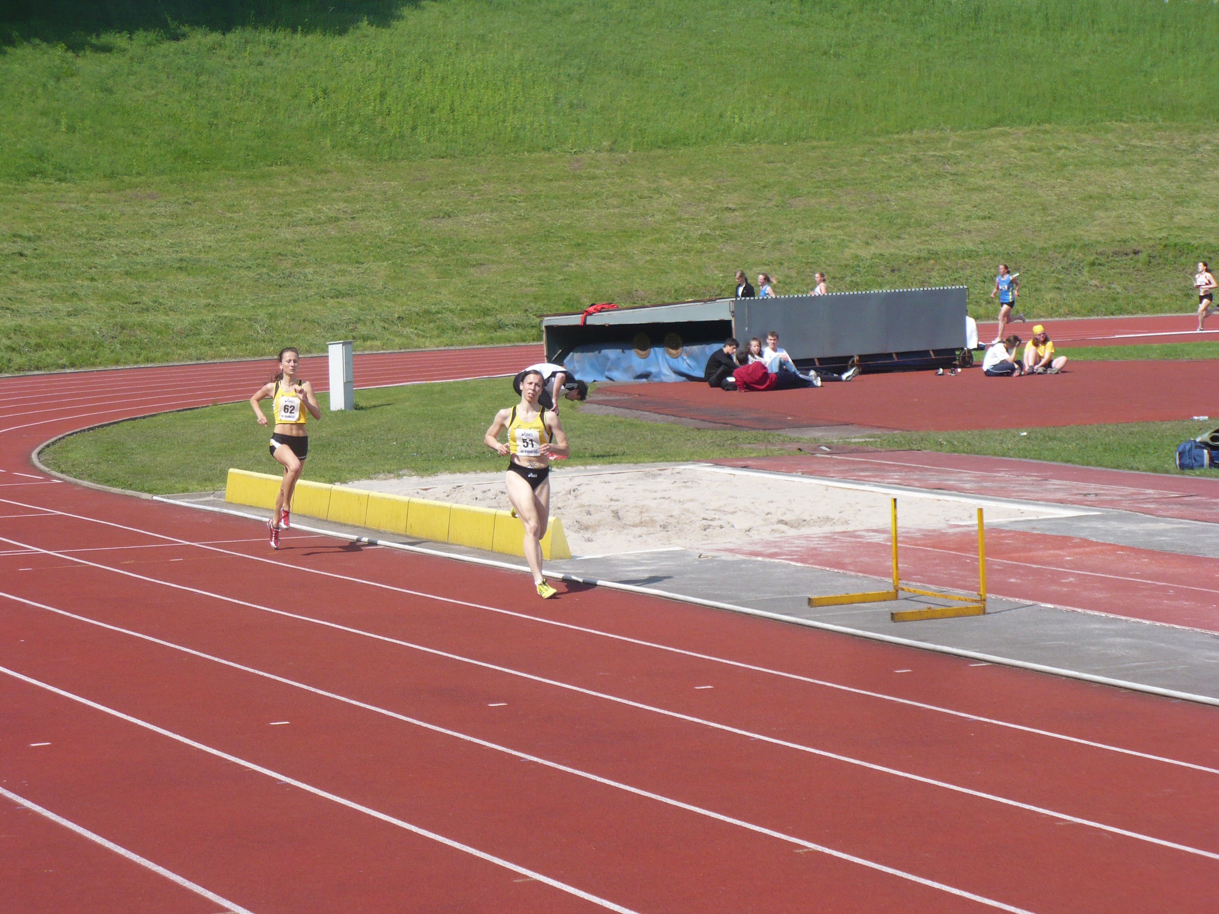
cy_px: 457
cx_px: 610
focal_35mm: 104
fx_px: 3662
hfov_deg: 18.9
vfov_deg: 14.2
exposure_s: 1/800
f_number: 3.5
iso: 100
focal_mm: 17.2
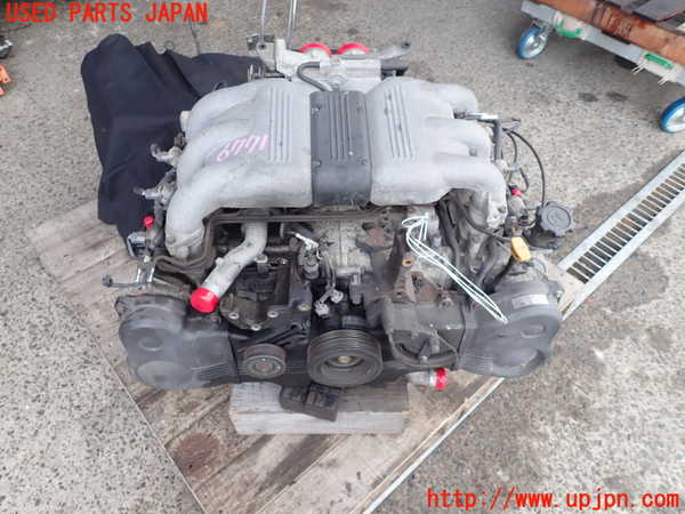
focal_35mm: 25
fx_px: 495
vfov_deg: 54.9
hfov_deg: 69.4
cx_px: 342
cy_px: 257
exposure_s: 1/100
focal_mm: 4.5
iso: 100
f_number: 2.8
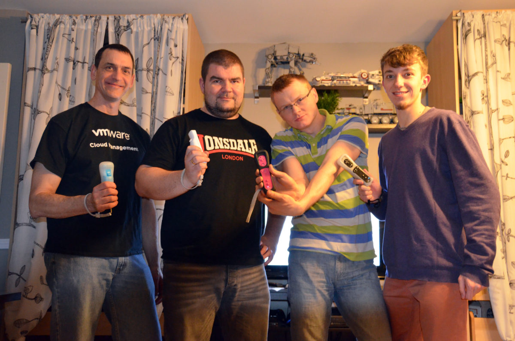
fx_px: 557
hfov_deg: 49.6
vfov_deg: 34.1
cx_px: 258
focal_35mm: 39
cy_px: 170
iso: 3200
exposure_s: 1/60
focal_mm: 26
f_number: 3.8
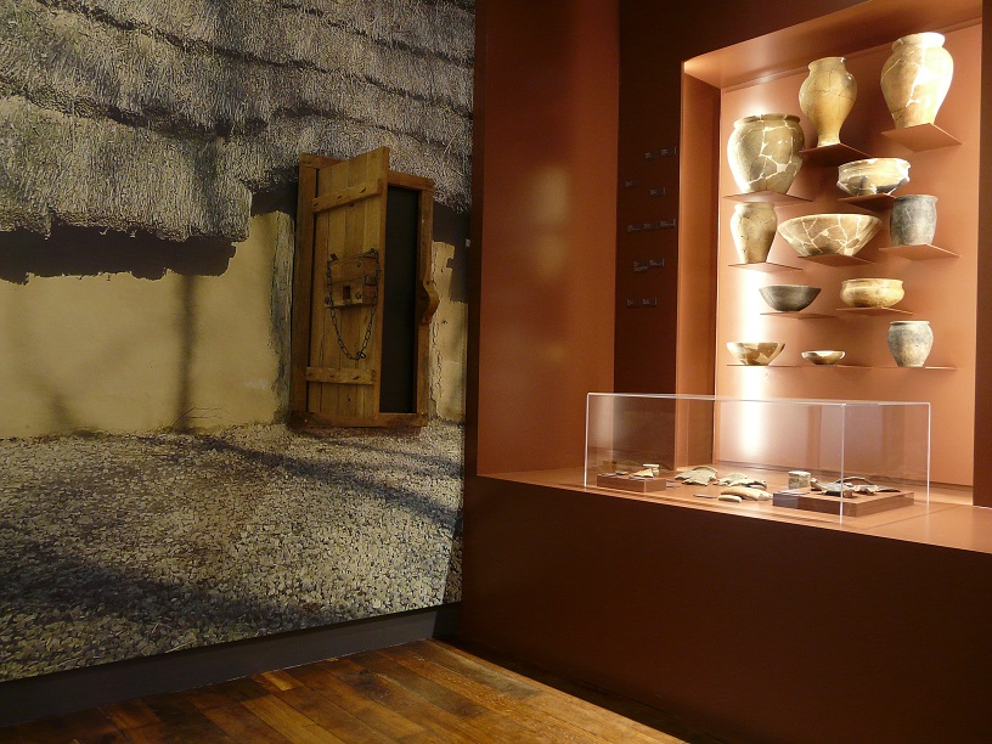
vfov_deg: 49.7
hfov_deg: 63.4
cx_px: 496
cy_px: 372
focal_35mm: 28
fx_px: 802
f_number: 2.8
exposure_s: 1/4
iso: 200
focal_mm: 4.6
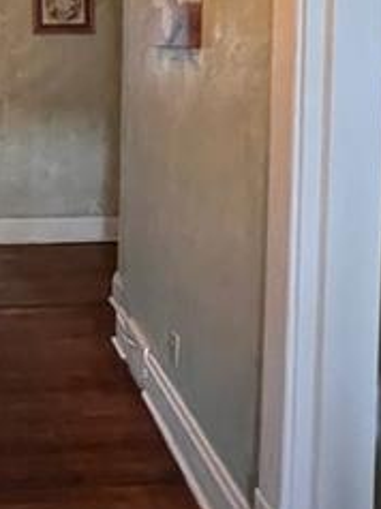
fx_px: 617
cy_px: 60
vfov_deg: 41.6
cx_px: -6
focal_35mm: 42
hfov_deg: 31.5
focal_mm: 1.57
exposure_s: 1/30
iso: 1250
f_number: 1.8
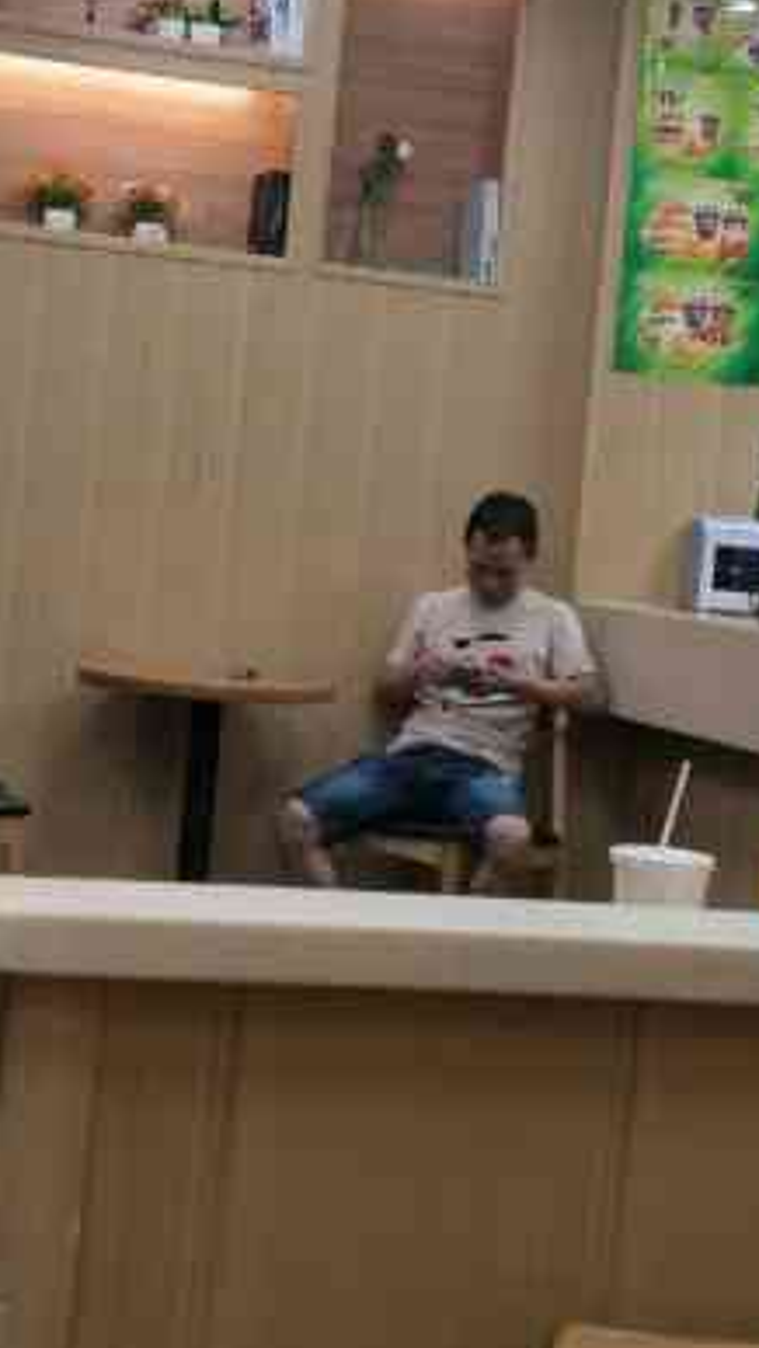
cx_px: 407
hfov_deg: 19.1
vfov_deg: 33.2
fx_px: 2252
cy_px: 545
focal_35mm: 63
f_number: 1.7
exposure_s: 1/100
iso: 163
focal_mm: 4.1
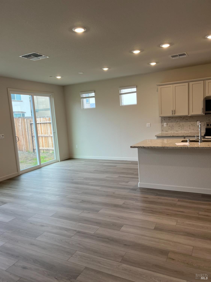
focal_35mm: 26
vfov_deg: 67.3
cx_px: 106
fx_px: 211
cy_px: 141
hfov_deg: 53.1
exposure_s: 1/120
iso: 50
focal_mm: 5.1
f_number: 1.6
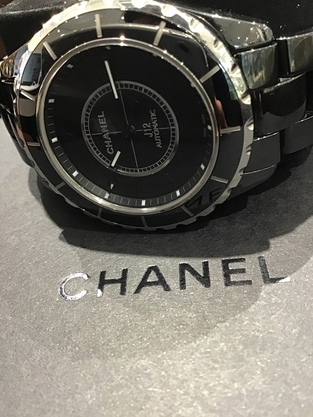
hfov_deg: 45.5
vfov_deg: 58.3
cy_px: 208
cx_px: 156
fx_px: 373
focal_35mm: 31
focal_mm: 3.3
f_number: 2.4
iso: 200
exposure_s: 1/20
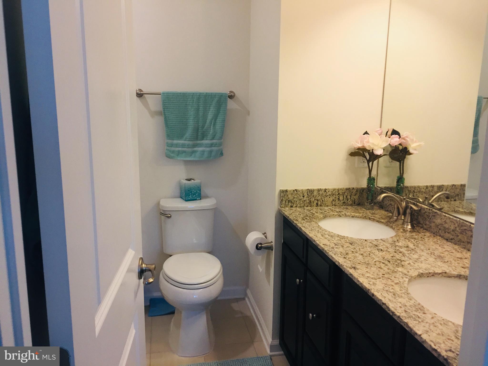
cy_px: 183
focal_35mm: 29
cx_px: 244
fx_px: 409
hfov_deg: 61.7
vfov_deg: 48.2
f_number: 2.2
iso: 40
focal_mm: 4.15
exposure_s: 1/30
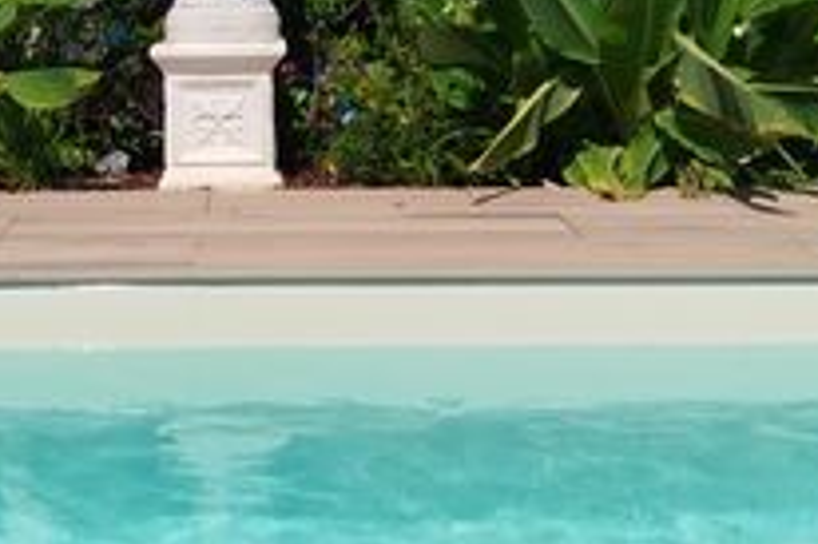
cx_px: 226
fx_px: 1998
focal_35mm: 88
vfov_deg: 15.1
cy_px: -79
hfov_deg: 23.0
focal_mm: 5.31
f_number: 1.7
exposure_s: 1/2068
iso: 50
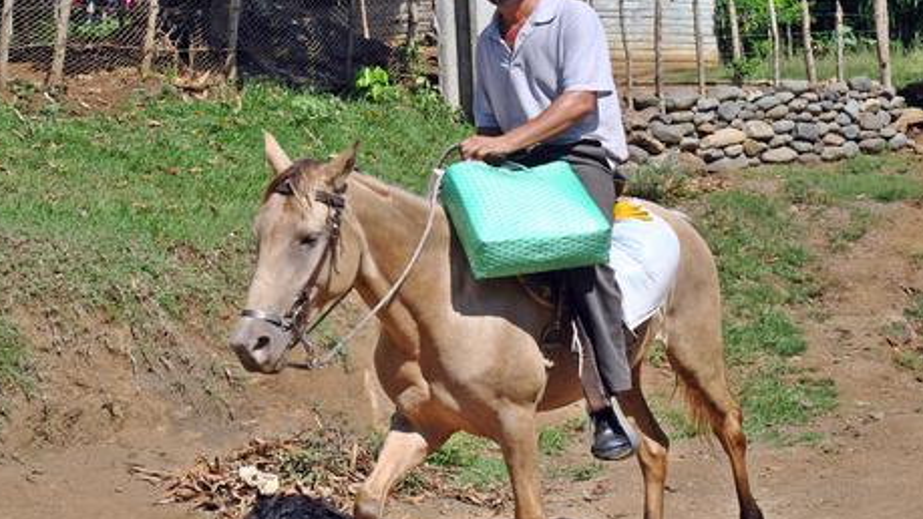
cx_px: 444
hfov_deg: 30.2
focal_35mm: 70
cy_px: 225
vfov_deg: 17.2
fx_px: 1713
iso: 100
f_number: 8
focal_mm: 34
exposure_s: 1/250
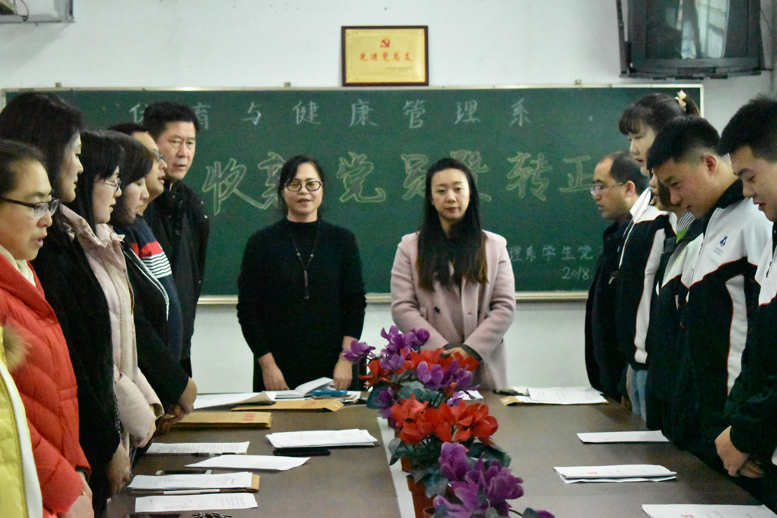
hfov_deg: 24.6
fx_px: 1780
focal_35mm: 82
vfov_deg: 16.6
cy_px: 259
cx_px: 388
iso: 25600
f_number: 5.6
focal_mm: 55
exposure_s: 1/400
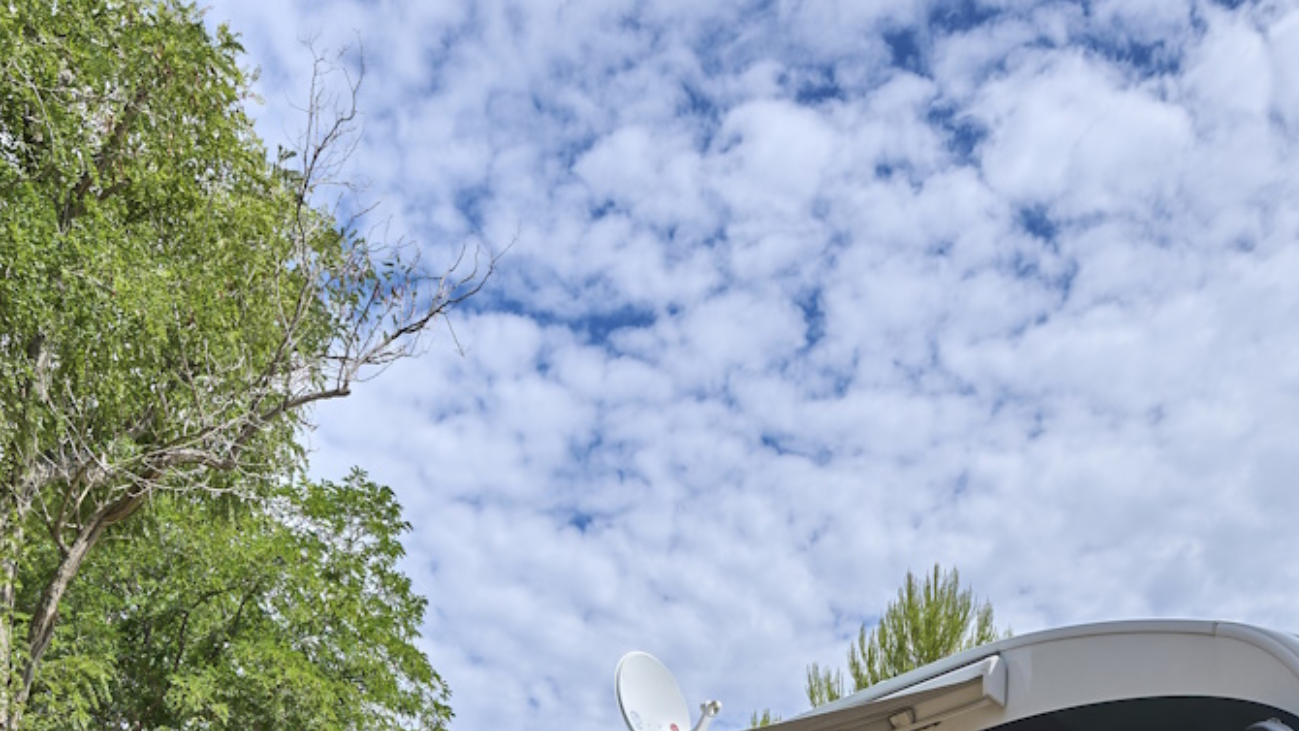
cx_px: 584
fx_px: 1206
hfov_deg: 56.5
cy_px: 747
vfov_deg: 31.0
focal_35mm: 35
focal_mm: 14
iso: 64
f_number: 7.1
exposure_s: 1/320
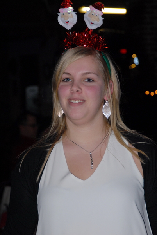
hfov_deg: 10.2
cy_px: 118
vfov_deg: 15.2
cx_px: 78
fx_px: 880
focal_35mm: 135
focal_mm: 90
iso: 400
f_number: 5.6
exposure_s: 1/60
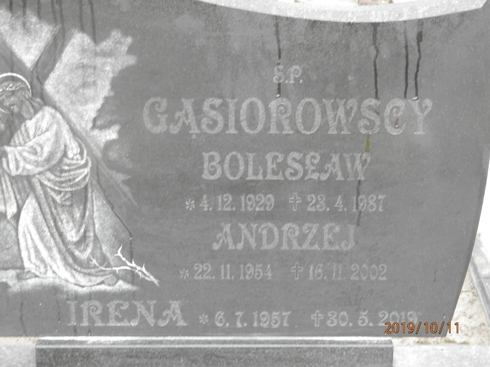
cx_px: 245
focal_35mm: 82
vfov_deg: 18.0
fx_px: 1161
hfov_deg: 23.8
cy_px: 184
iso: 400
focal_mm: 14.6
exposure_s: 1/8
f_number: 4.2
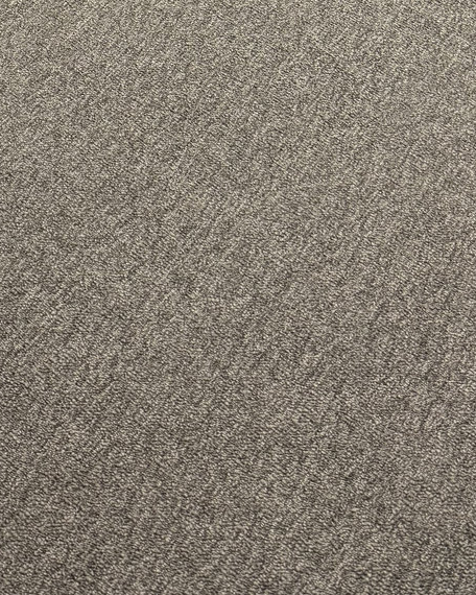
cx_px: 105
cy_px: -263
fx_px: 1303
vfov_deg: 22.0
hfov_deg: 20.5
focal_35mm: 74
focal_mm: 6.76
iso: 200
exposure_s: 1/120
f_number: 1.78
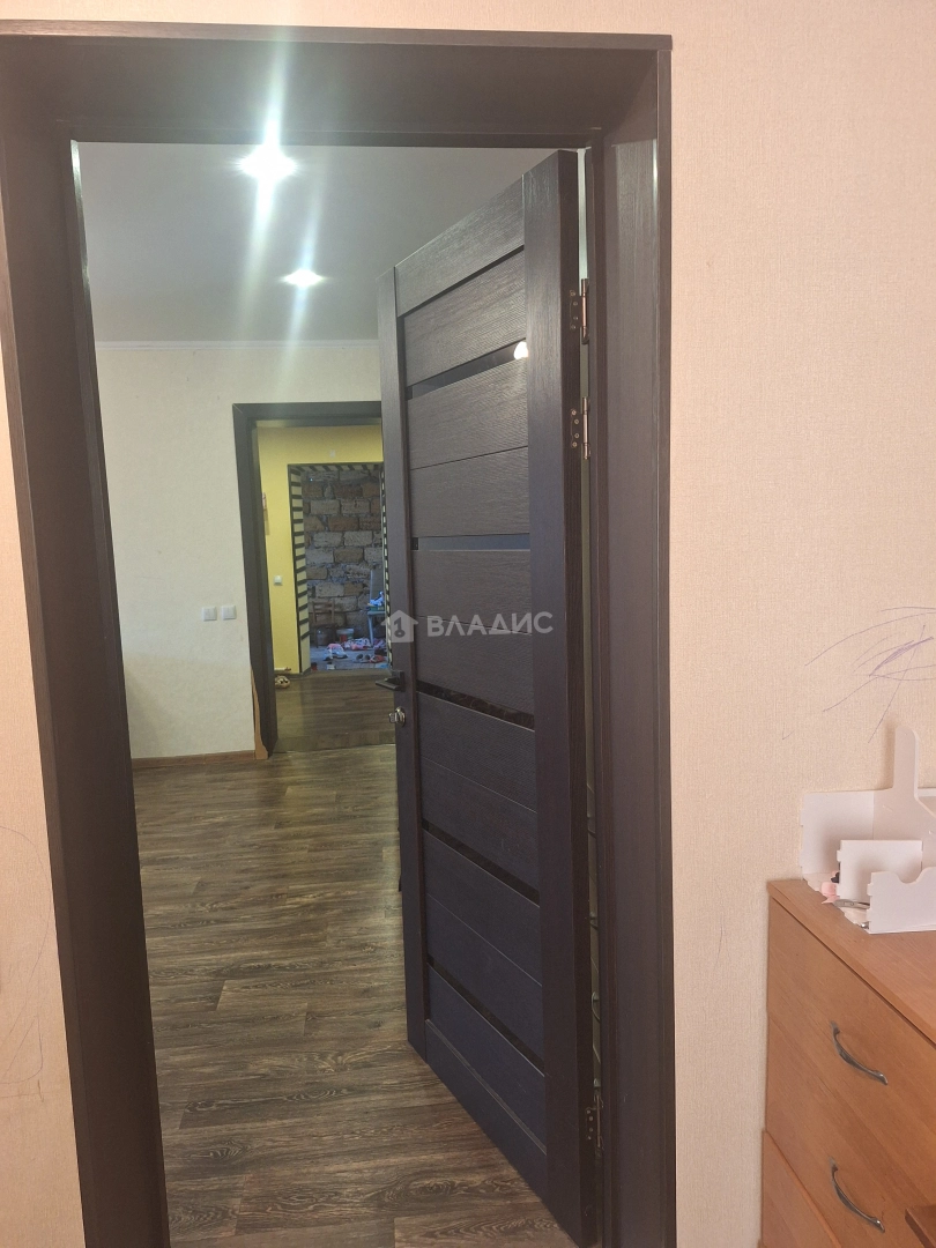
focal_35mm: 23
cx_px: 468
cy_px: 624
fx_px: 829
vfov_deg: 73.9
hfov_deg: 58.9
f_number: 1.8
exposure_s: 1/50
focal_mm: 5.54
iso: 250
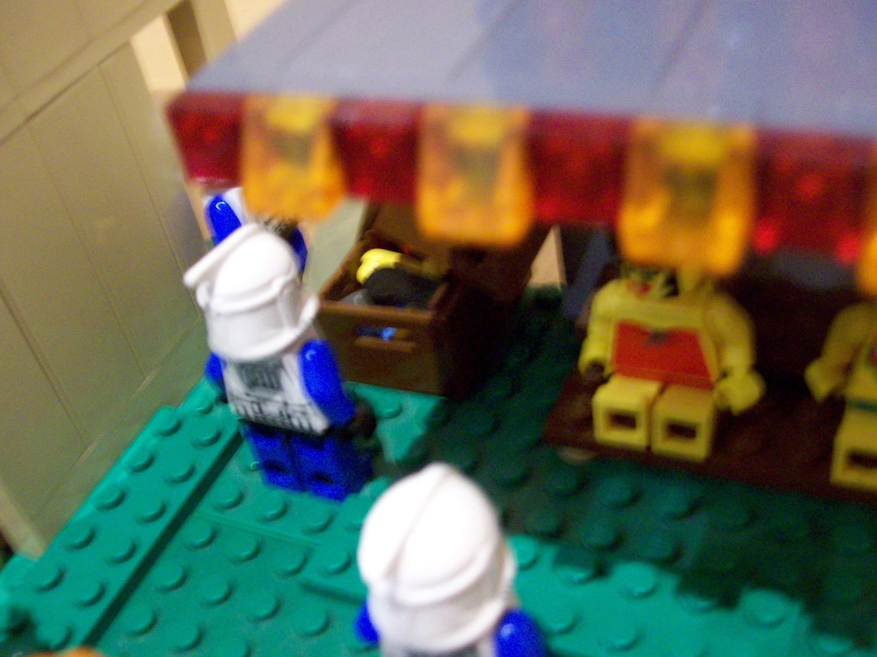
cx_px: 416
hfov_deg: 44.8
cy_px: 335
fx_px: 1064
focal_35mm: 42
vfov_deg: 34.3
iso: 160
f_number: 2.7
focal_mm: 6
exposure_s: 1/8
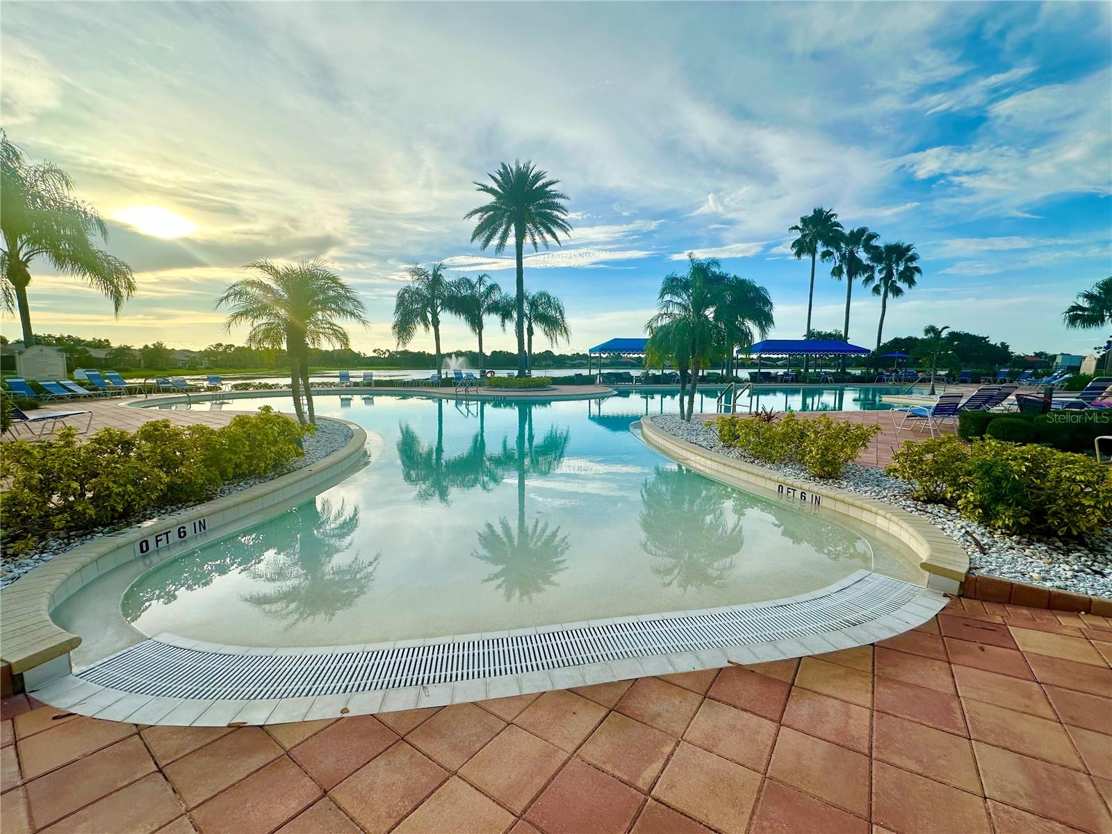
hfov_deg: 102.1
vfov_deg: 85.7
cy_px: 417
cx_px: 556
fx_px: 450
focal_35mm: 14
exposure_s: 1/1689
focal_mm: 2.22
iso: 40
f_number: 2.2
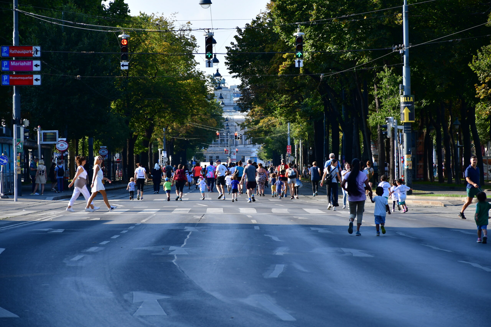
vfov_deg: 9.7
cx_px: 246
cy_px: 164
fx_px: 1937
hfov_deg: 14.4
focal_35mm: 142
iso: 100
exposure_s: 1/250
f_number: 5.3
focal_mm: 95
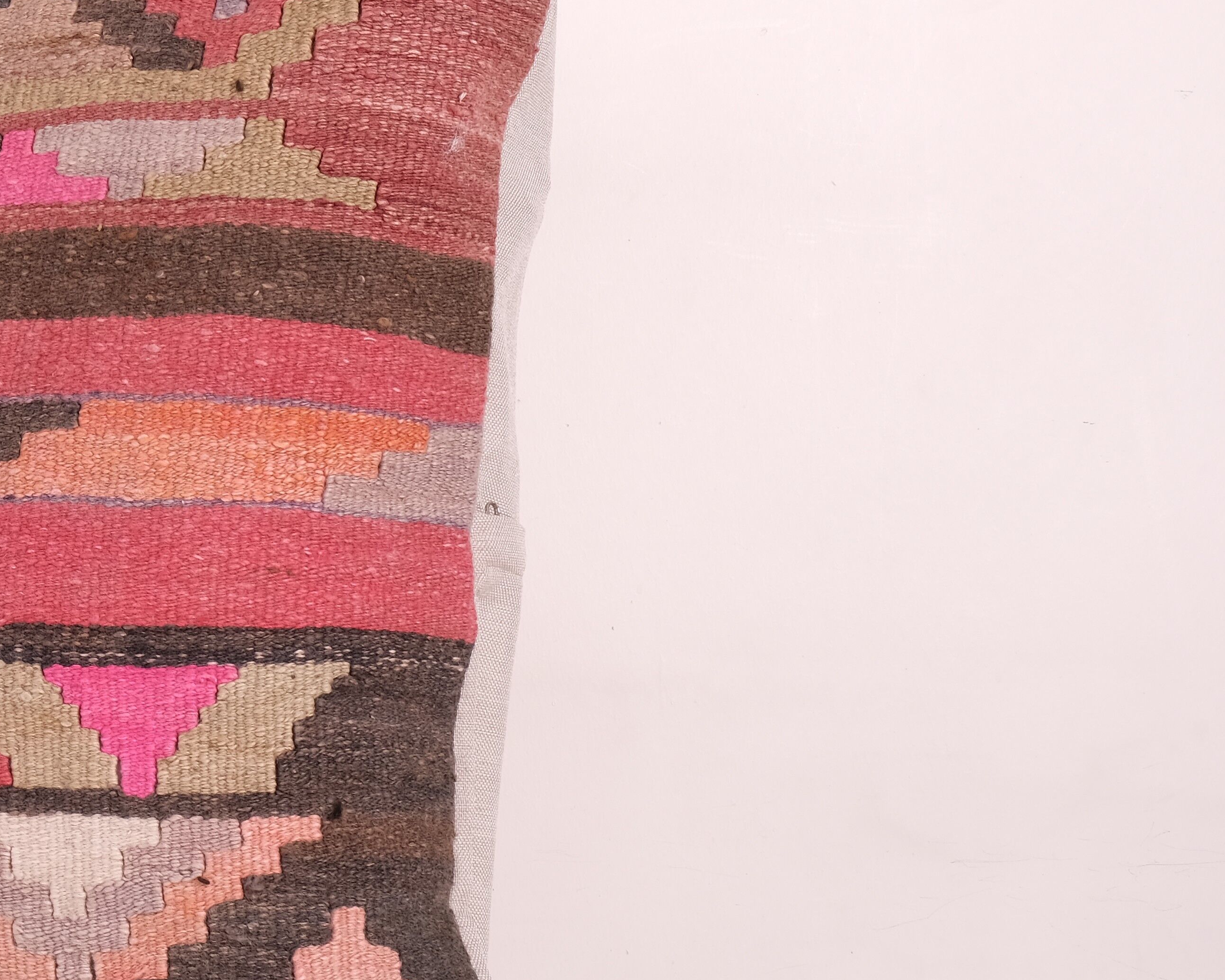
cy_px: 543
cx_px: -68
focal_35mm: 95
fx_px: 3444
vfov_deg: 16.2
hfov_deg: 19.4
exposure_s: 1/160
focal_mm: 27.7
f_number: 11
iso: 80
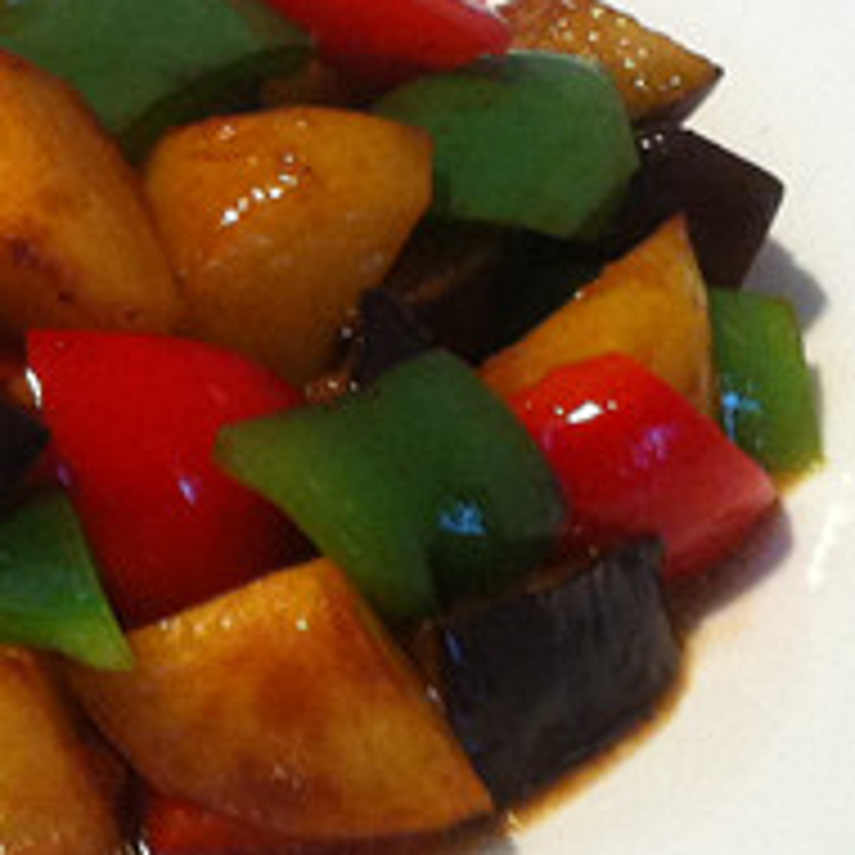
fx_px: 3633
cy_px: 389
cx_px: -50
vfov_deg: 13.4
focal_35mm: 130
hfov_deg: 13.2
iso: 160
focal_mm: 3.85
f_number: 2.8
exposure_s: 1/17
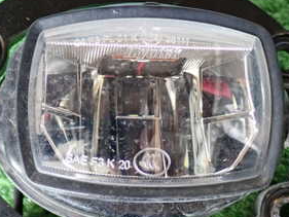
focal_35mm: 81
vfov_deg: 18.2
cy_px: 134
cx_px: 117
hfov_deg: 24.1
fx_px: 677
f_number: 2.7
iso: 200
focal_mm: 6.83
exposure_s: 1/40
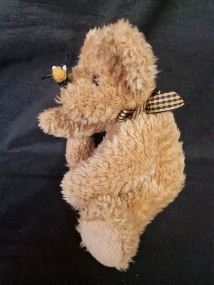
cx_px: 107
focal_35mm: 23
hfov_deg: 58.9
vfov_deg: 73.9
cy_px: 142
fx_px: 190
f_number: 1.8
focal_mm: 5.4
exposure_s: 1/33
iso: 640
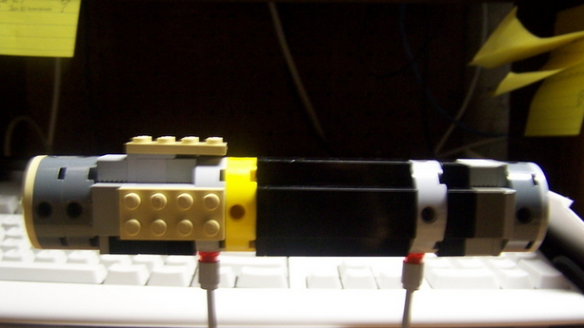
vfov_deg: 28.3
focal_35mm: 42
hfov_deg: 48.4
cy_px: 198
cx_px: 291
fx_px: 650
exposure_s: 1/8
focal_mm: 6.3
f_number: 2.8
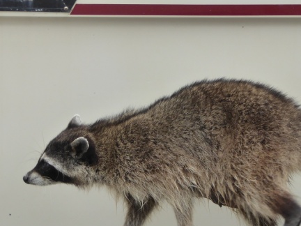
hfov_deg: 7.1
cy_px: 144
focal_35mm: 278
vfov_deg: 5.3
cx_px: 167
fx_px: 2417
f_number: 5.3
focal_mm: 24.2
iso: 200
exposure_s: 1/250
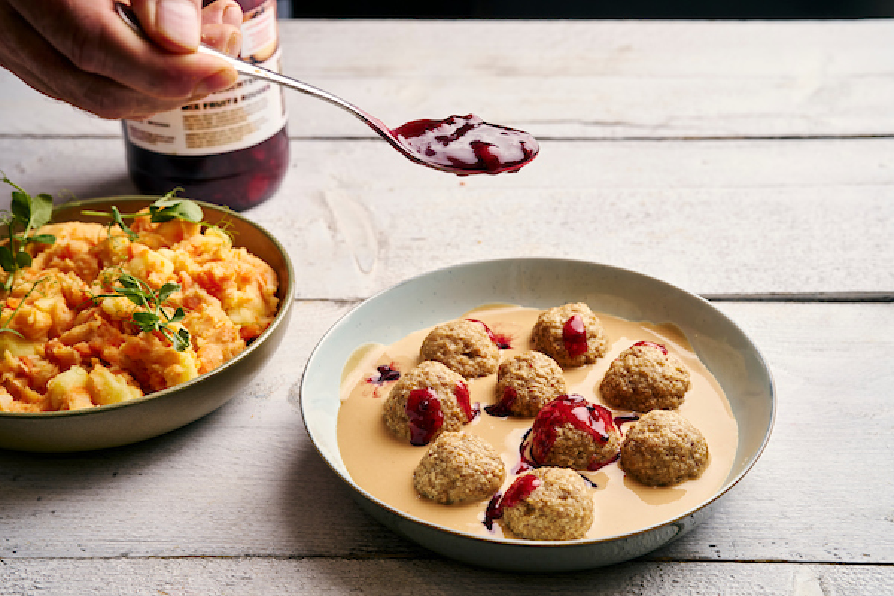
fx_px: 1242
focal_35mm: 50
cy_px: 298
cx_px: 447
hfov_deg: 39.6
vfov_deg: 27.0
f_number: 5.6
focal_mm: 50
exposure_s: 1/125
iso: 250
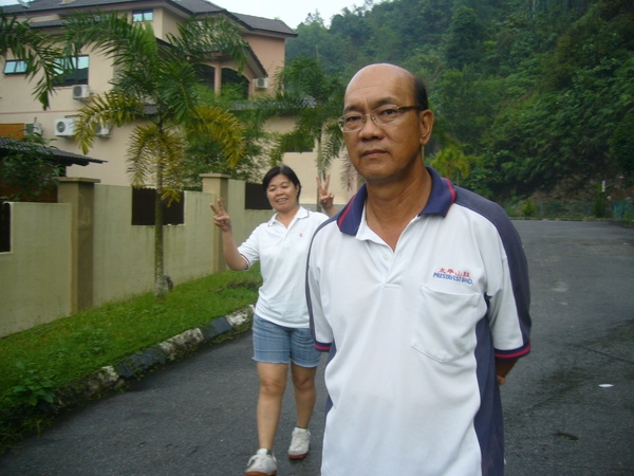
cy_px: 238
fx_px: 641
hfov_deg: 52.6
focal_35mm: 35
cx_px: 317
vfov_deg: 40.7
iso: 80
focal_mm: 5.8
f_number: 2.8
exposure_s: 1/80
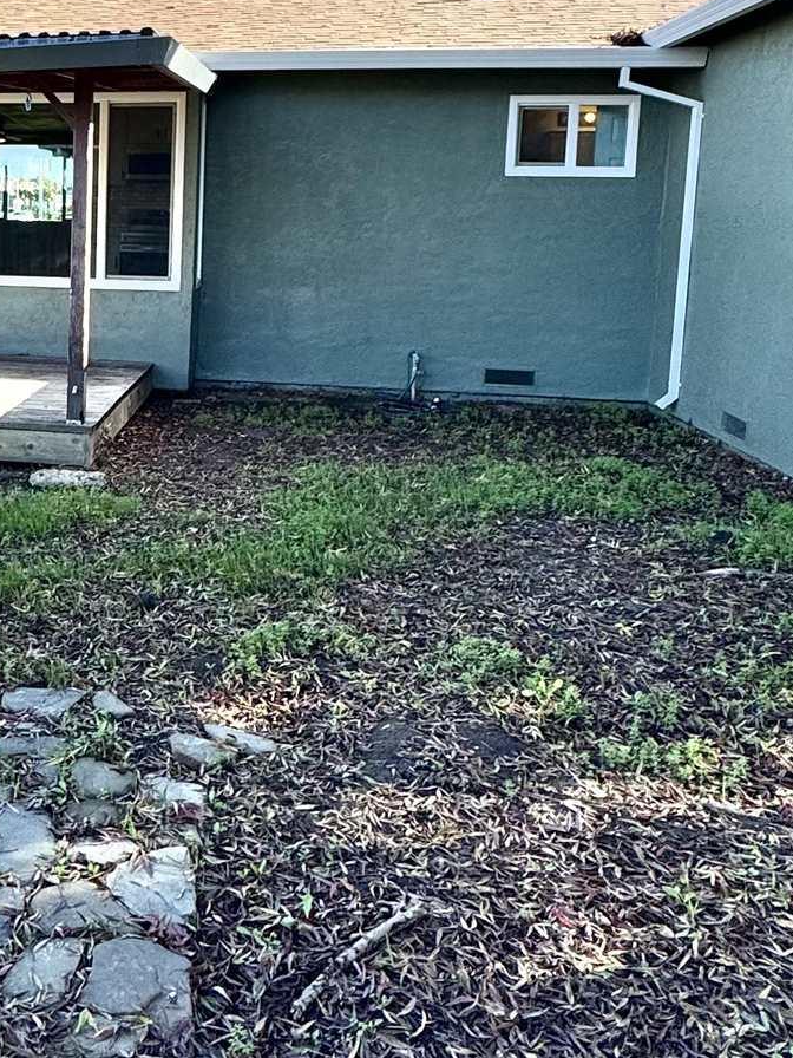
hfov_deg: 36.3
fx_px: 1100
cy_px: 322
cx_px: 27
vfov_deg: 50.1
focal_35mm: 36
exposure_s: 1/552
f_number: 2.2
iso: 40
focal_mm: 2.22
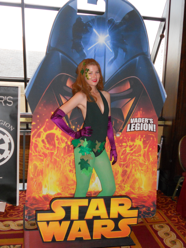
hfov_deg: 37.7
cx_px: 93
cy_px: 124
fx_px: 272
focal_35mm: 38
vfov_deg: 49.0
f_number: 3.9
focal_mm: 6.9
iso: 400
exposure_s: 1/30
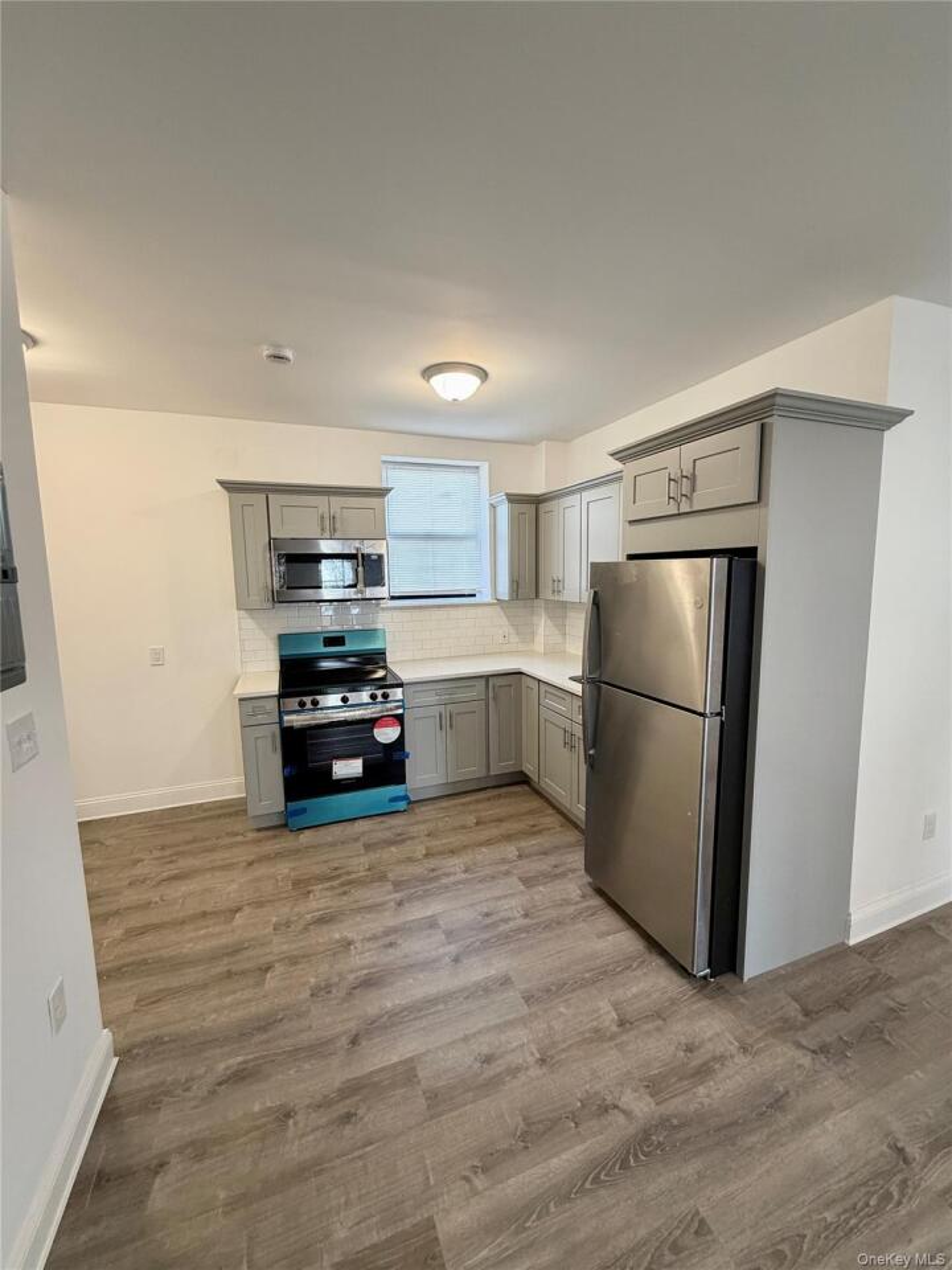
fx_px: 513
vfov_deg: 102.1
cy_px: 635
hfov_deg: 85.7
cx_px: 476
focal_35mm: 14
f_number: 2.2
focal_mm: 2.22
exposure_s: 1/60
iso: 250
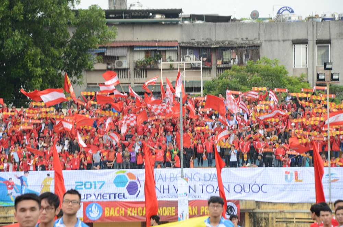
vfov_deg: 8.7
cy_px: 114
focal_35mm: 158
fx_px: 1497
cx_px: 172
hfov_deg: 13.1
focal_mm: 105
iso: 400
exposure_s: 1/60
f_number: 5.6
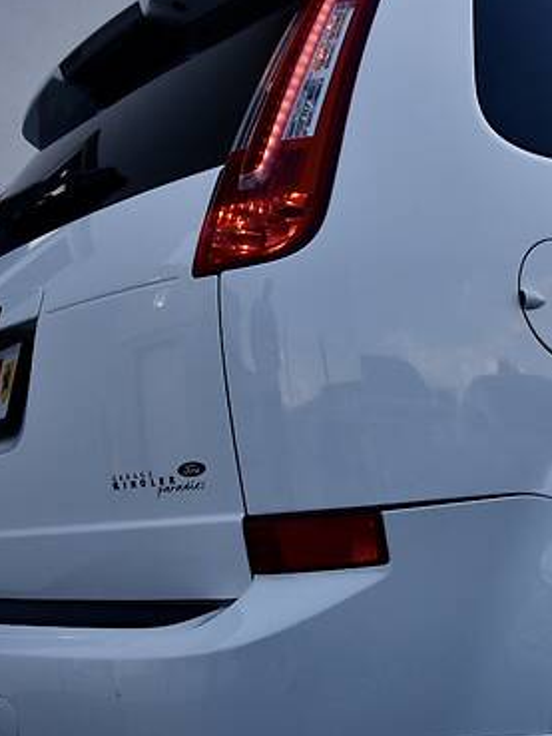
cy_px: 412
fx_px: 1062
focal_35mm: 50
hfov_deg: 27.6
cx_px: 536
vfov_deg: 38.1
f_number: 8
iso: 220
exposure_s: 1/250
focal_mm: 24
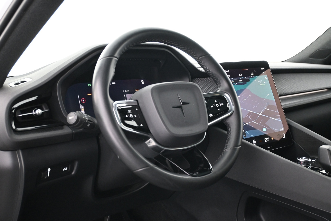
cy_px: 110
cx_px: 166
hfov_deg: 47.2
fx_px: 379
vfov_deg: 32.4
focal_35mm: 41
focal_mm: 27.5
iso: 1600
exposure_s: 1/8
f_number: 4.5
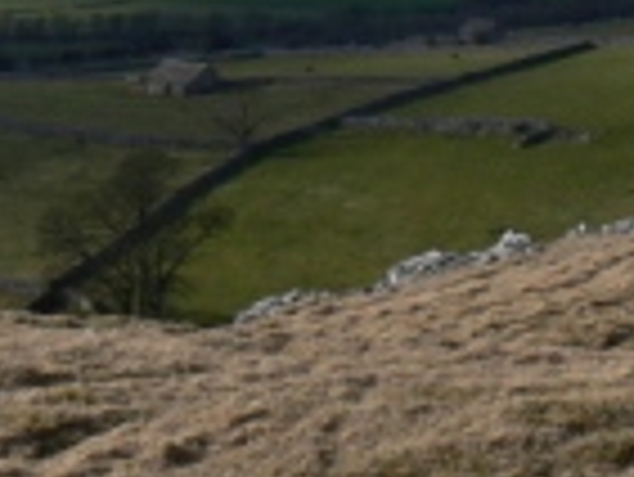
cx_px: 522
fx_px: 2016
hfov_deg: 17.7
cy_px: -99
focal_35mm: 110
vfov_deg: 13.1
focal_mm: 6
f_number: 6.3
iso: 80
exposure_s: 1/500
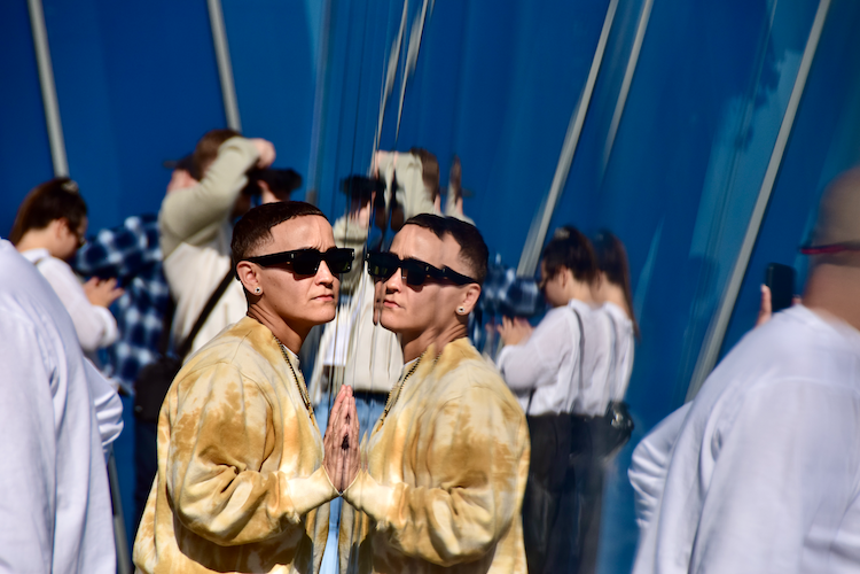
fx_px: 6091
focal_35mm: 255
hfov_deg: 8.1
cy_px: 287
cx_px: 430
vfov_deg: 5.4
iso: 500
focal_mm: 170
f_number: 7.1
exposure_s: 1/4000
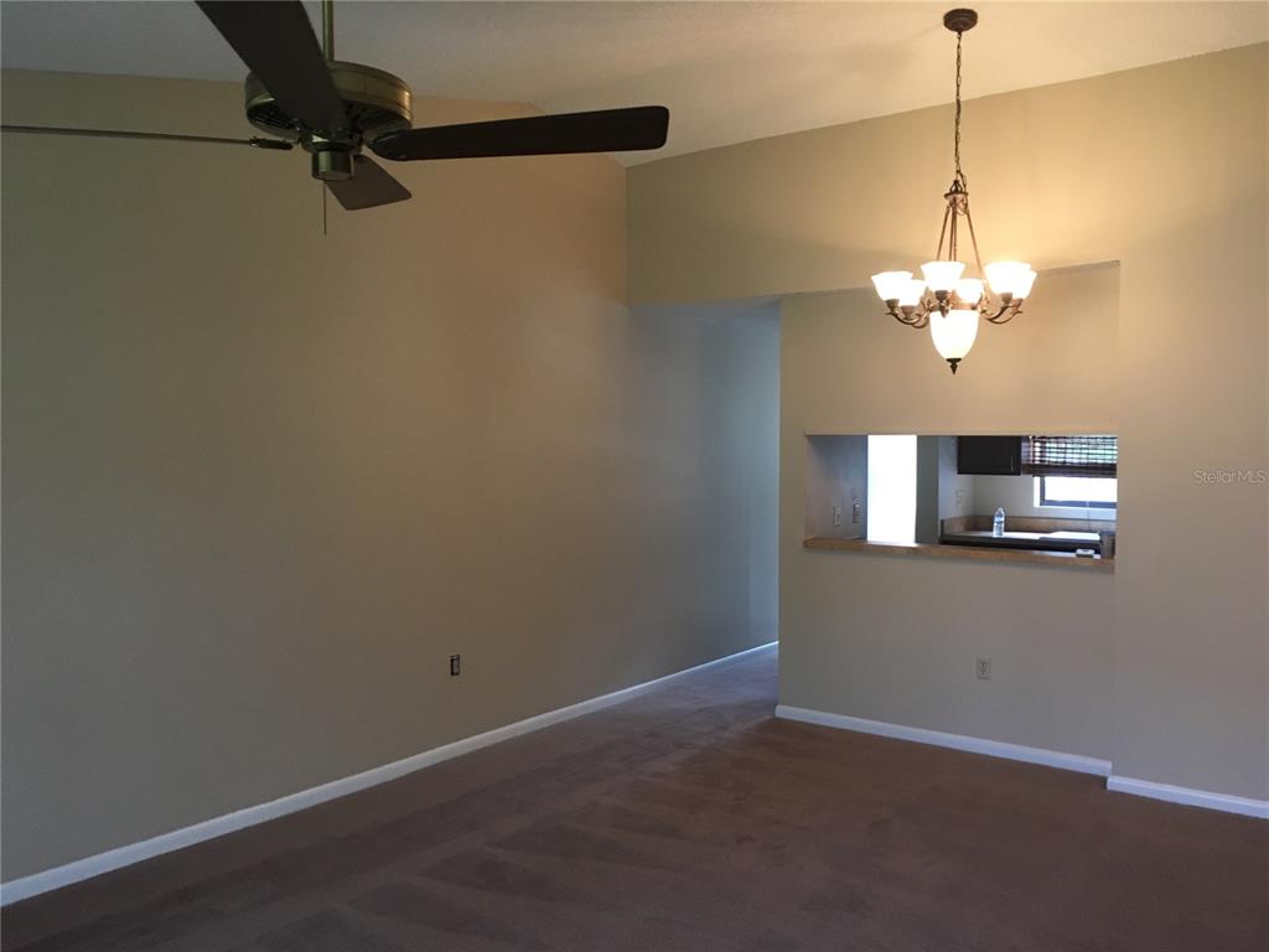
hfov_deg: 61.7
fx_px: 1063
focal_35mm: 29
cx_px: 634
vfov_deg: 48.2
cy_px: 476
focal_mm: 4.15
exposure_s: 1/30
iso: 125
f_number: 2.2
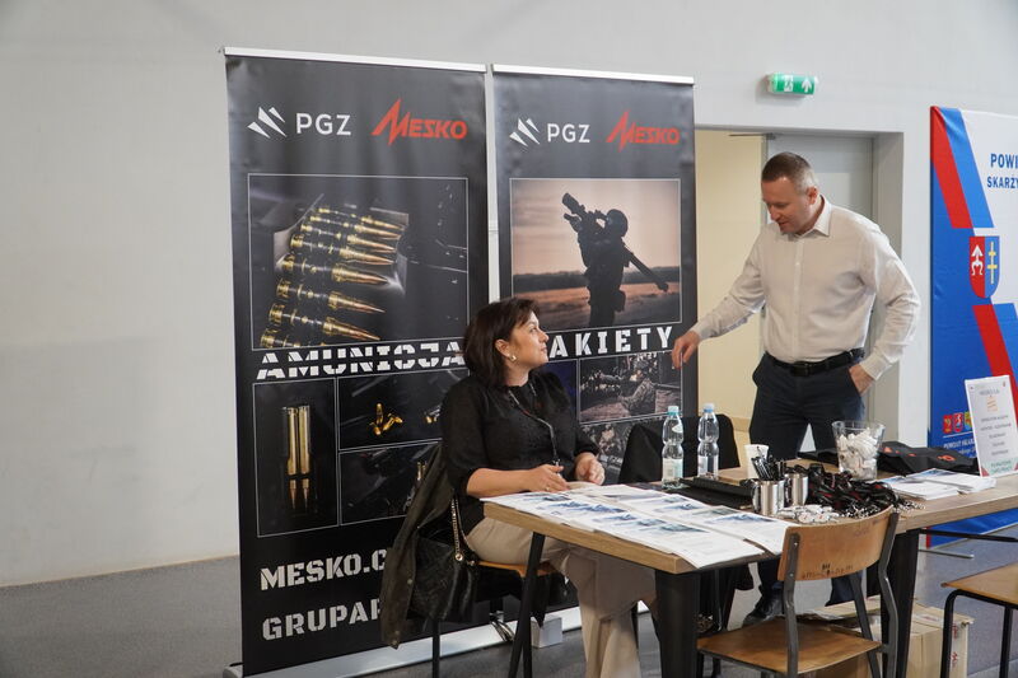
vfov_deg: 30.8
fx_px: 1230
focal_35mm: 44
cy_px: 339
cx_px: 509
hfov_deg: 45.0
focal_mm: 29
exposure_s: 1/160
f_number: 4
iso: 2500
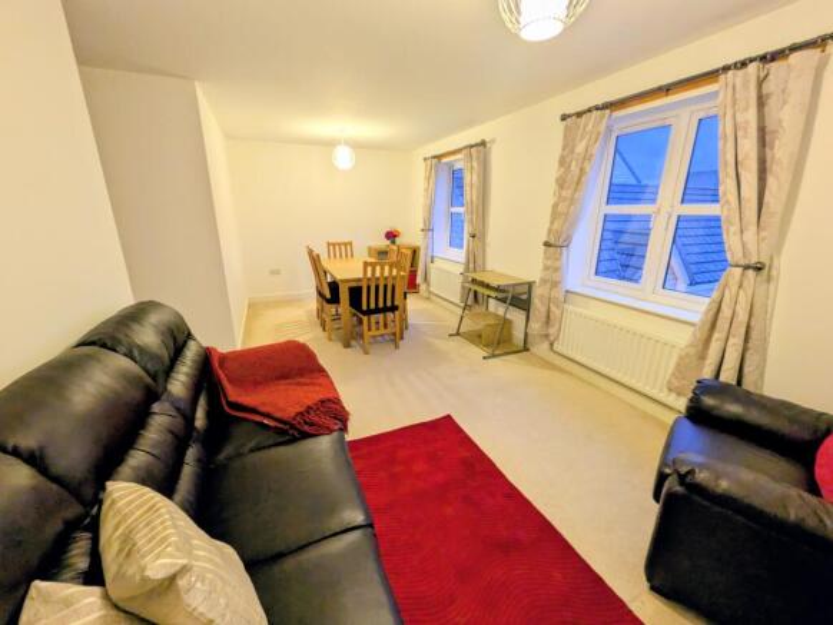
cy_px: 312
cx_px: 416
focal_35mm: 14
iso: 196
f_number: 2.2
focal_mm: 1.83
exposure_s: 1/25
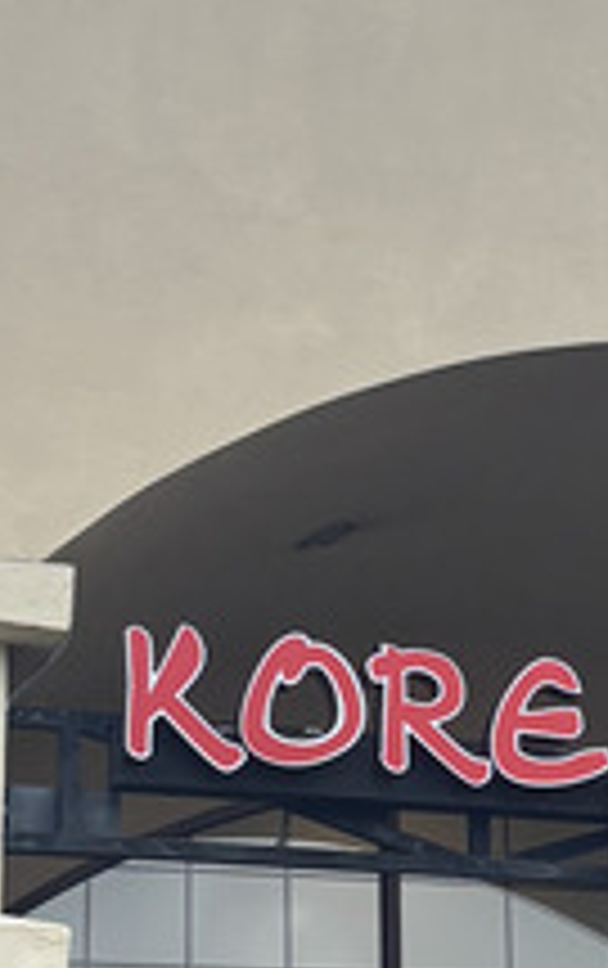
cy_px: 734
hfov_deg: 10.1
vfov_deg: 16.2
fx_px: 3382
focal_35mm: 128
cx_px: 730
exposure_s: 1/1399
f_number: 1.6
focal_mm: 5.96
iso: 50
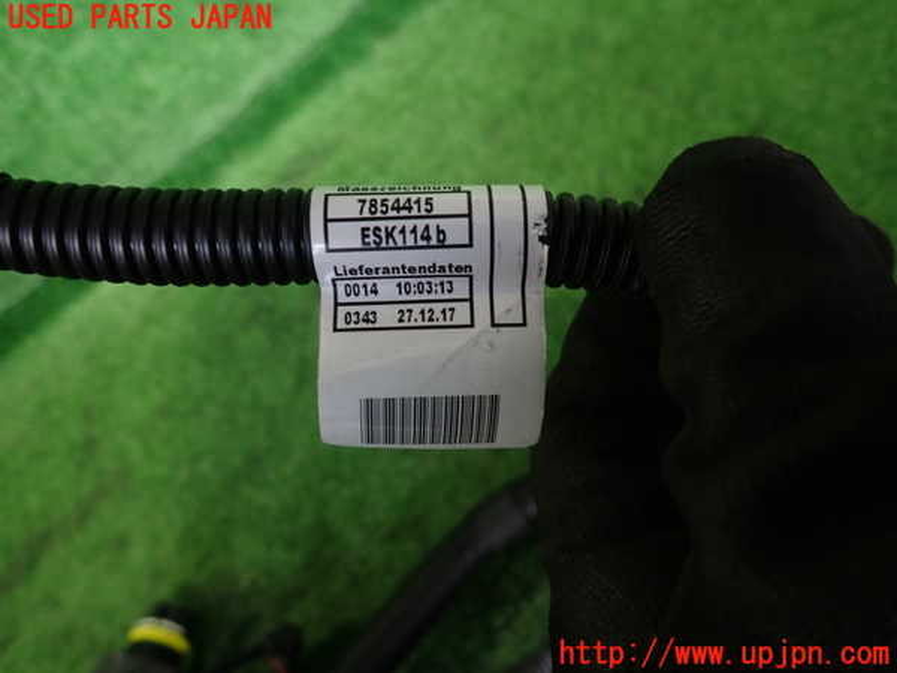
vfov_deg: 54.9
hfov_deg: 69.4
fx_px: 648
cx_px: 448
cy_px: 336
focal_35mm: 25
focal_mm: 4.5
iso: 200
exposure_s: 1/40
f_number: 2
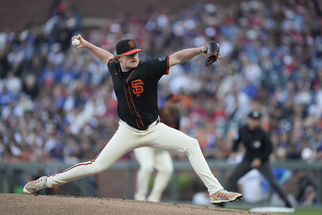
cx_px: 161
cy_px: 108
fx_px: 3577
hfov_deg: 5.2
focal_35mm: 400
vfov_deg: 3.4
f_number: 2.8
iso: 1250
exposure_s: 1/2500
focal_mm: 400
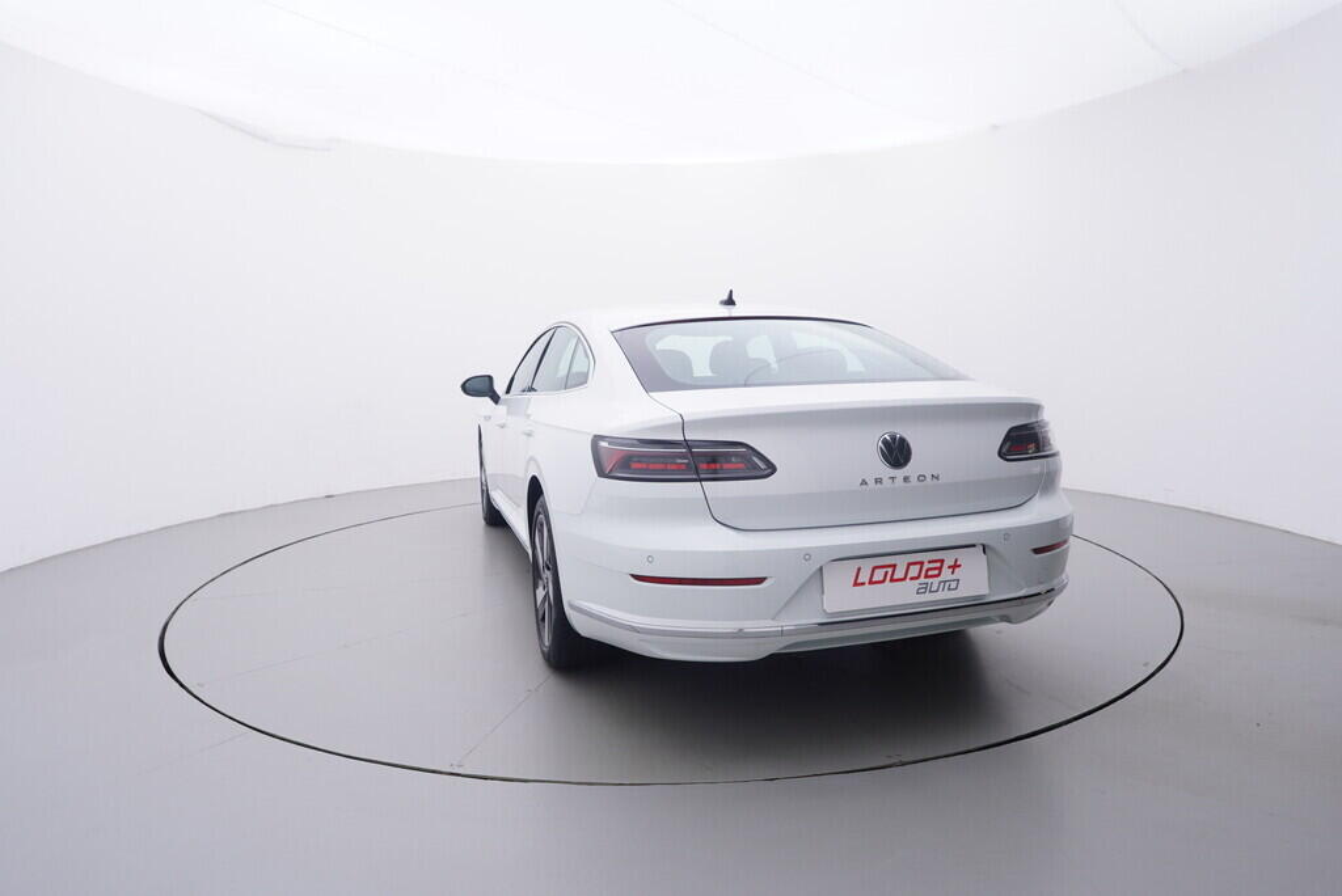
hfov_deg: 77.3
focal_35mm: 22
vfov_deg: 56.2
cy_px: 448
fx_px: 839
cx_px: 671
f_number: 5
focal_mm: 15
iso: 200
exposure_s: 1/80
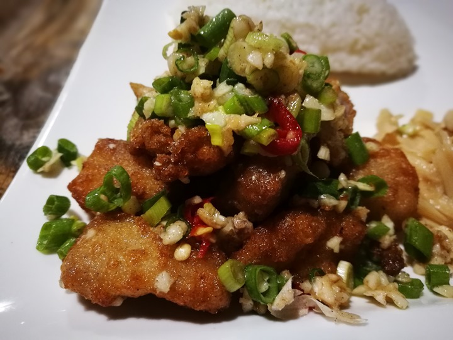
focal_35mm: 27
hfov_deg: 65.3
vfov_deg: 51.4
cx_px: 226
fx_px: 353
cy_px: 170
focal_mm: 4.5
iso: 500
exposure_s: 1/20
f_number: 4
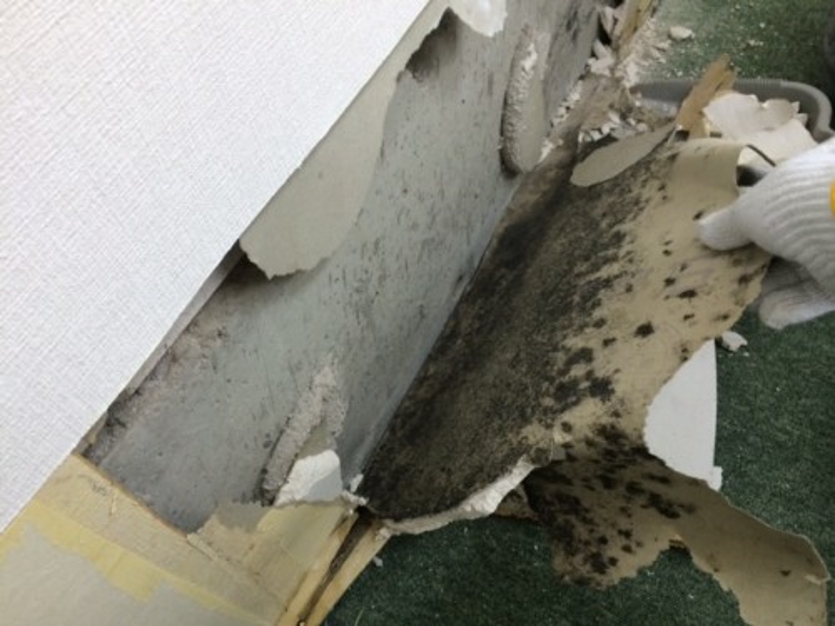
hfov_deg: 60.0
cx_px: 418
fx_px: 724
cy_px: 313
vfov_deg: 46.8
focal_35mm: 30
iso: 64
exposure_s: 1/33
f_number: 2.2
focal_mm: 4.12
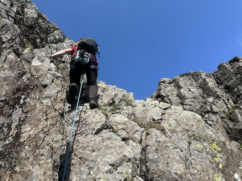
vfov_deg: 56.8
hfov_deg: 71.6
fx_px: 168
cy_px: 90
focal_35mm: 24
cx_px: 121
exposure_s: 1/3861
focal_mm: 6.86
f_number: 1.78
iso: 80
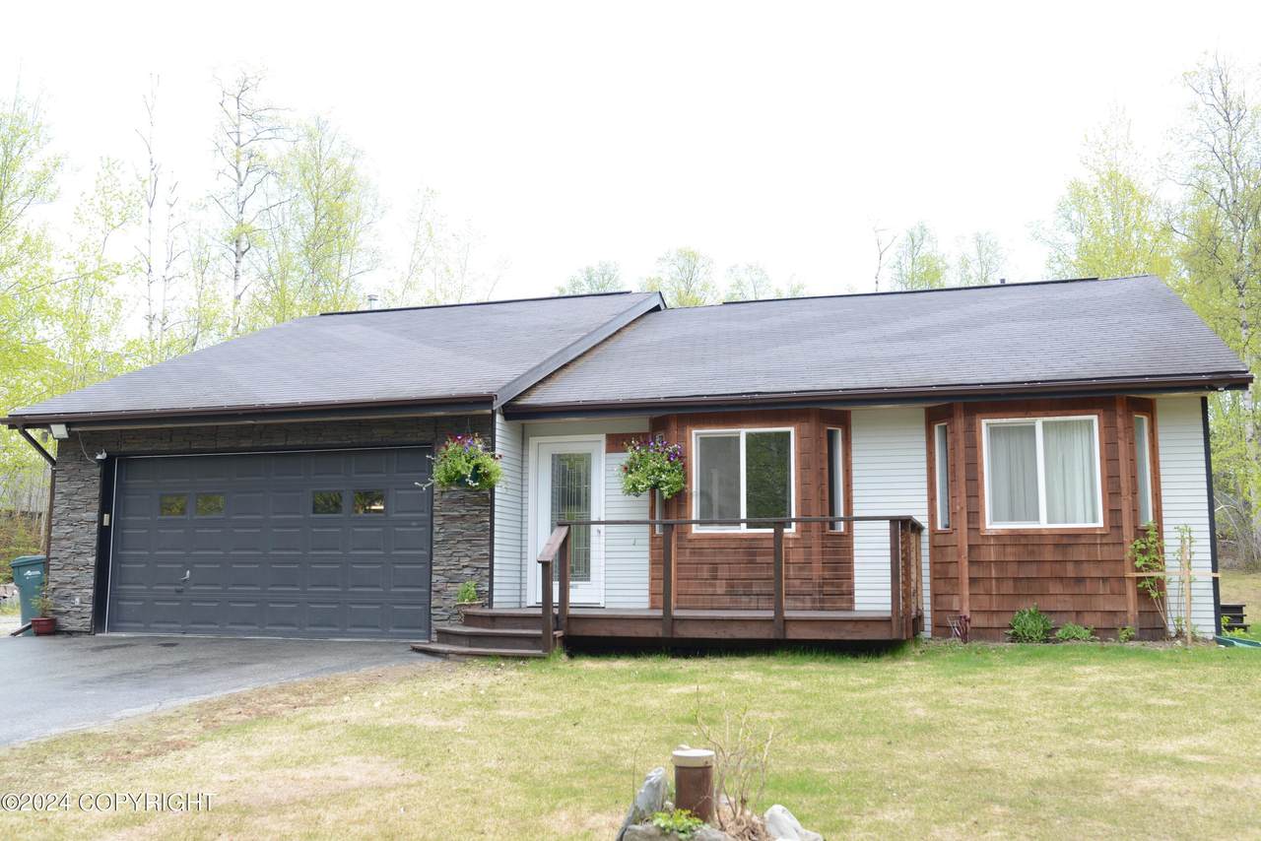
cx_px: 630
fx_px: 1226
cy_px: 420
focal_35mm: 35
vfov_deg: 37.9
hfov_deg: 54.4
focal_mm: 35
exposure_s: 1/125
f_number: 5.6
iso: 125
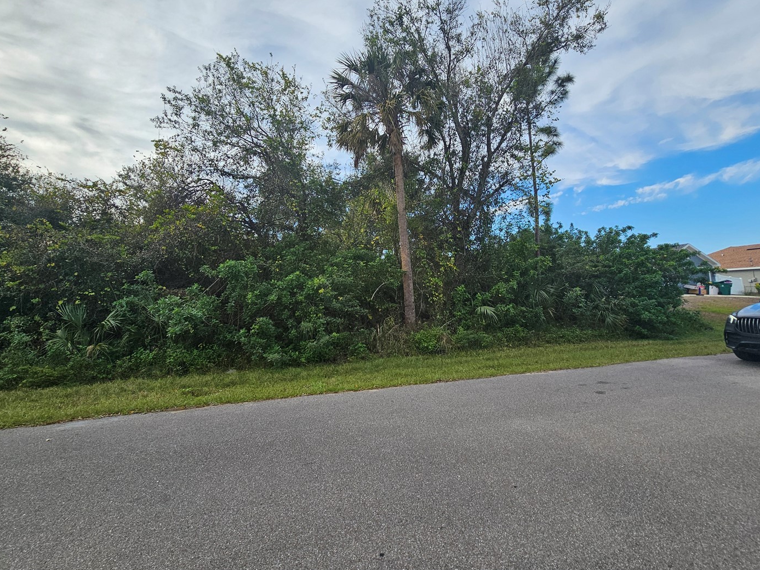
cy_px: 249
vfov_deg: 81.3
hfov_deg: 98.2
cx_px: 379
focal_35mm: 15
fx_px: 329
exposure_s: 1/1709
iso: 50
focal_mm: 2.2
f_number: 2.2
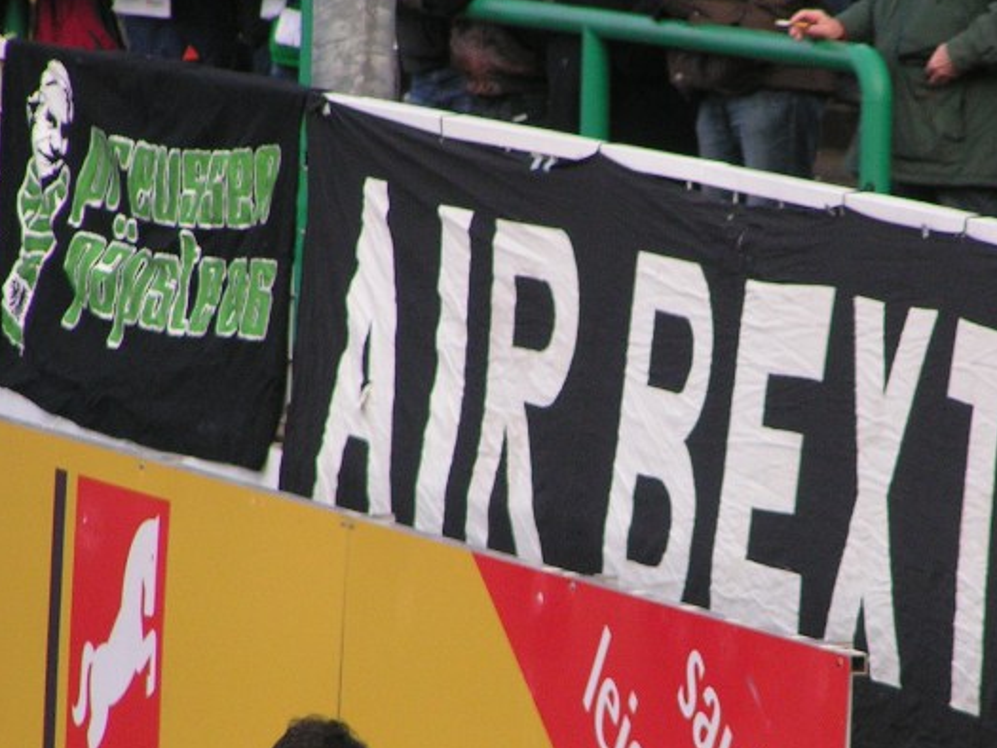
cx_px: 663
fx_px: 16680
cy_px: 478
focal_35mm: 579
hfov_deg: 3.4
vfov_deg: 2.6
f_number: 3.5
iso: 125
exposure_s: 1/400
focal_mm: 58
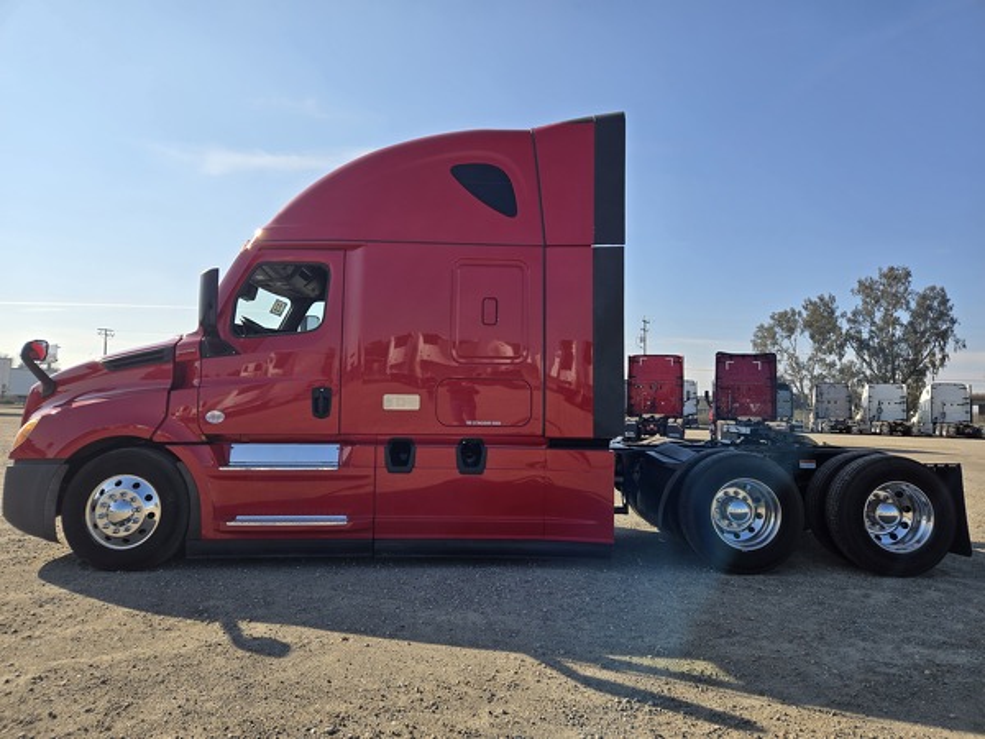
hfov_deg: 73.9
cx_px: 492
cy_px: 370
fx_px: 654
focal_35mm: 23
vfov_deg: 58.9
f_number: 1.8
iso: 25
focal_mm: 5.4
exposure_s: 1/2027
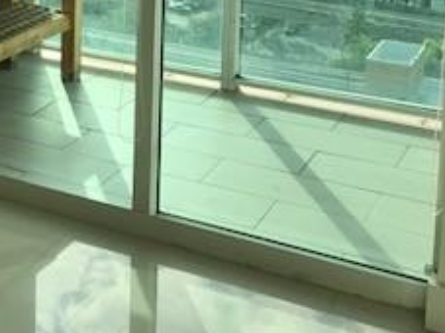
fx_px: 1015
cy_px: -82
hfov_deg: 22.5
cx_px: -112
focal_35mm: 79
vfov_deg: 17.6
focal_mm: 3.99
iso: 20
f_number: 1.8
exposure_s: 1/1041
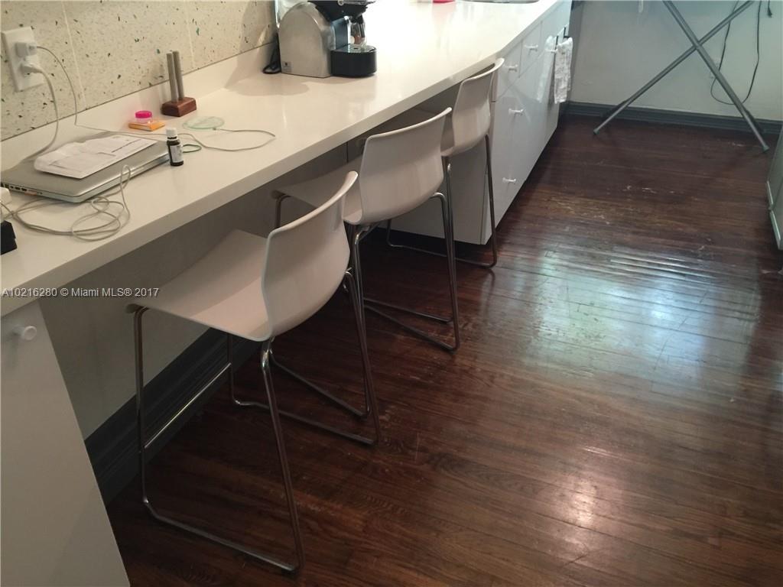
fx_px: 656
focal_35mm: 29
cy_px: 294
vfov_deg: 48.2
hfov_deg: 61.7
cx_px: 392
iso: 100
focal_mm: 4.15
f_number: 2.2
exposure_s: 1/10
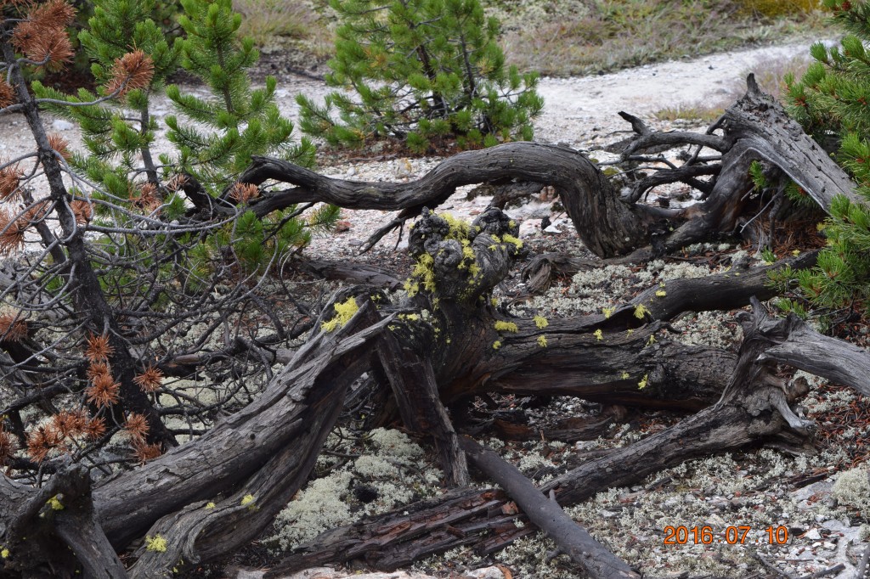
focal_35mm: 82
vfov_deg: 16.5
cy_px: 290
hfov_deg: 24.6
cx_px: 435
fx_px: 1993
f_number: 8
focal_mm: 55
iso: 280
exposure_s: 1/250
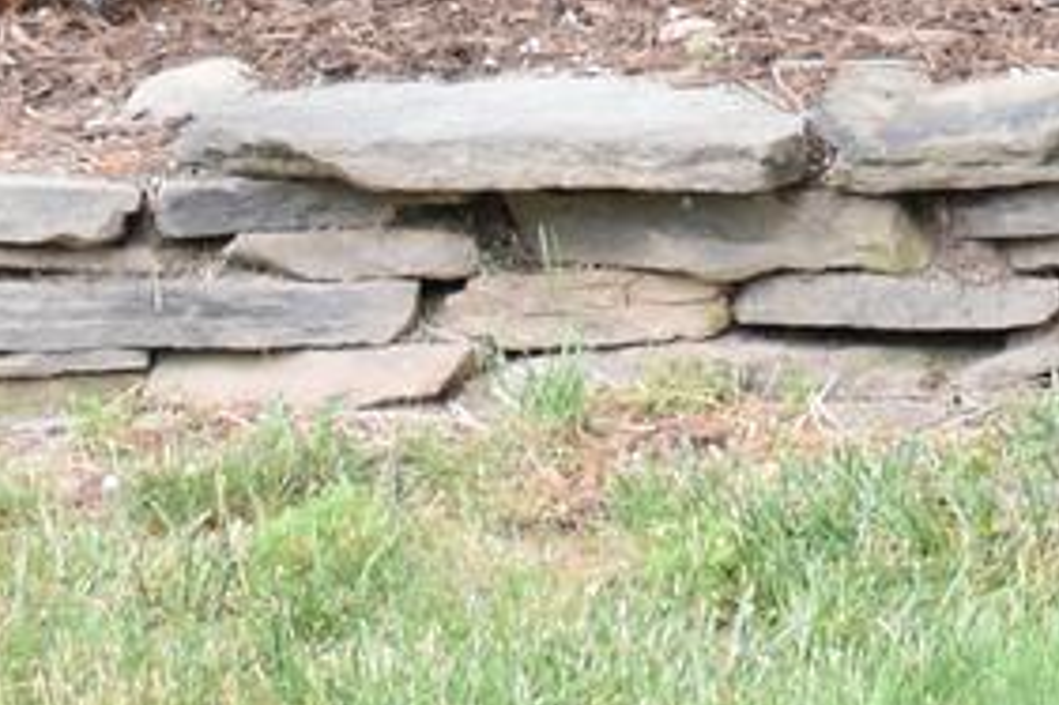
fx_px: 10936
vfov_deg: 3.6
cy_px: -1295
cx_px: 1790
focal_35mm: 372
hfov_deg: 5.5
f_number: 5.6
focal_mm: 34
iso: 400
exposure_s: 1/125
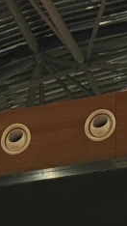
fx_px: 1924
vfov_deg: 6.5
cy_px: 428
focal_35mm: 322
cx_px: -153
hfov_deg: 3.7
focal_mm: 6.76
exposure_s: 1/90
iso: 80
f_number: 1.78
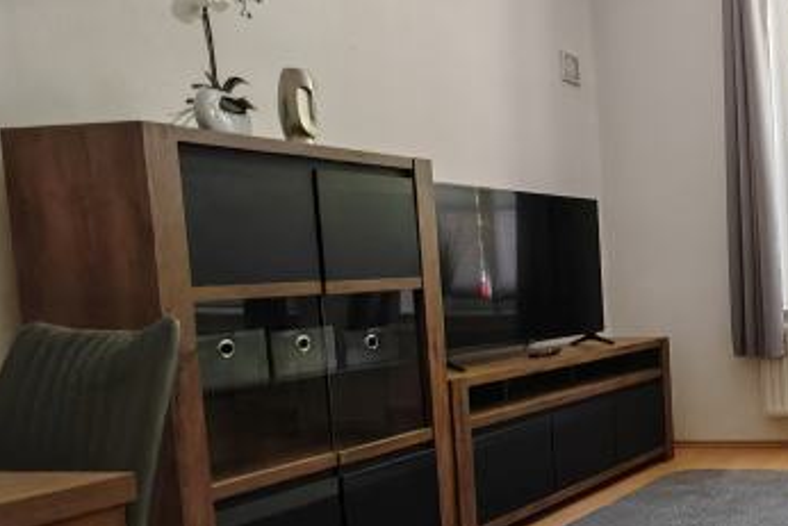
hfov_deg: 36.4
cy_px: 323
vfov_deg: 33.3
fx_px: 876
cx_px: 963
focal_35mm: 40
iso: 320
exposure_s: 1/33
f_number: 2
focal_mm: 1.82
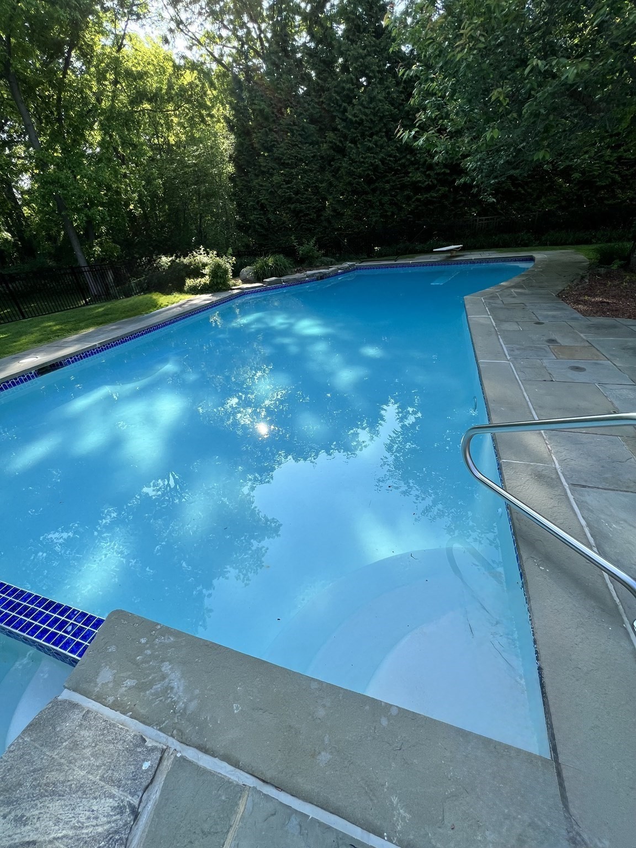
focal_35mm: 13
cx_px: 318
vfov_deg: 106.2
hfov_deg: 89.9
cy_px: 424
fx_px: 318
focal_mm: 1.57
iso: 32
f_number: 1.8
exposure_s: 1/445
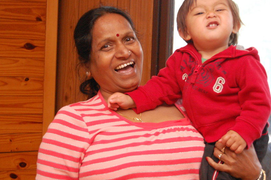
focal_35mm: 93
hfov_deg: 21.9
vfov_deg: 14.7
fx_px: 699
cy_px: 80
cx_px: 139
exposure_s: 1/60
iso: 1600
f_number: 5.6
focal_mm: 50
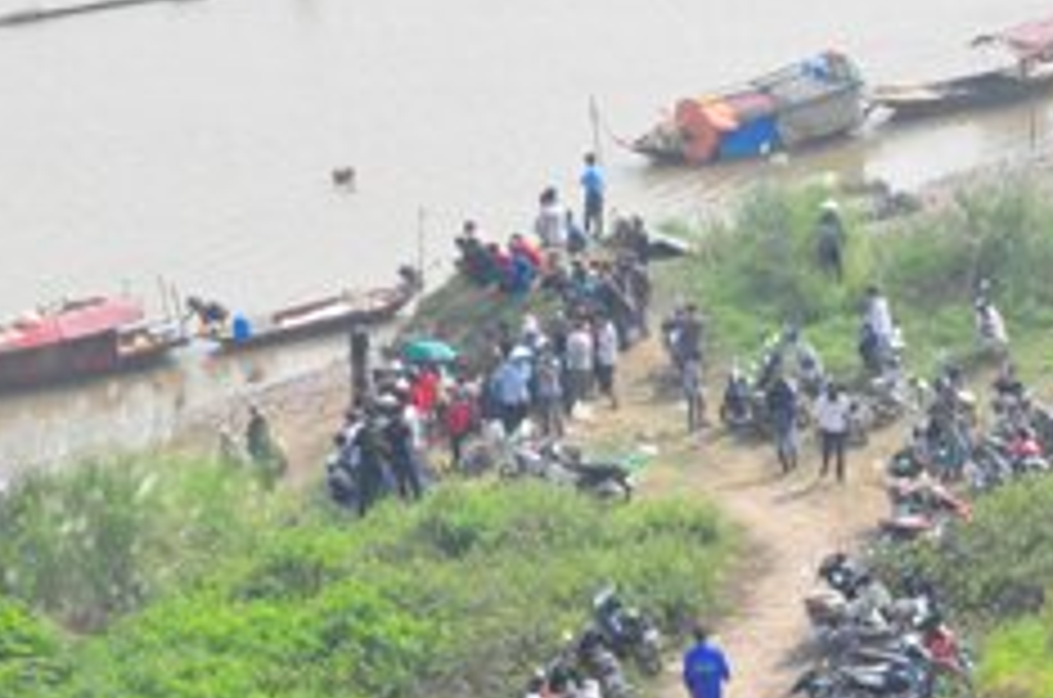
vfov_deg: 6.9
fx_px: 5809
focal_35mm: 199
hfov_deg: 10.3
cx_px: 729
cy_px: 554
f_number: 14
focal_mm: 62
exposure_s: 1/3200
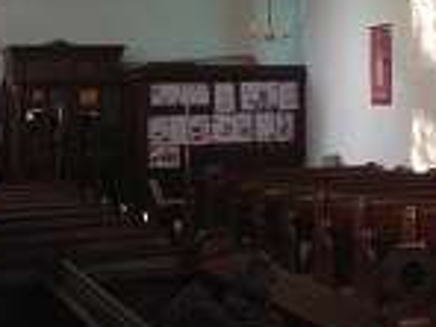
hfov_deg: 21.7
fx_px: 1121
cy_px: 9
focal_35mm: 89
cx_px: 359
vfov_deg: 16.3
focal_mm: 4.12
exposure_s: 1/40
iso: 50
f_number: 2.4
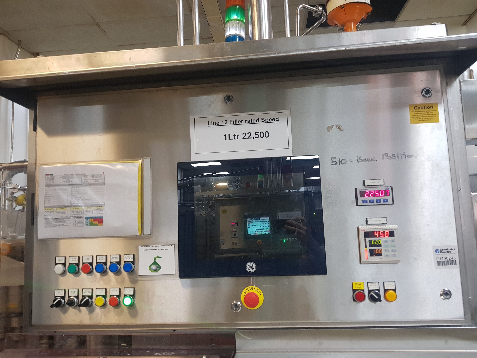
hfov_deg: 67.3
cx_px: 238
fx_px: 358
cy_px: 179
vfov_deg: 53.1
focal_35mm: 26
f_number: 1.7
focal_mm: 4.3
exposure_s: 1/33
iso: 250
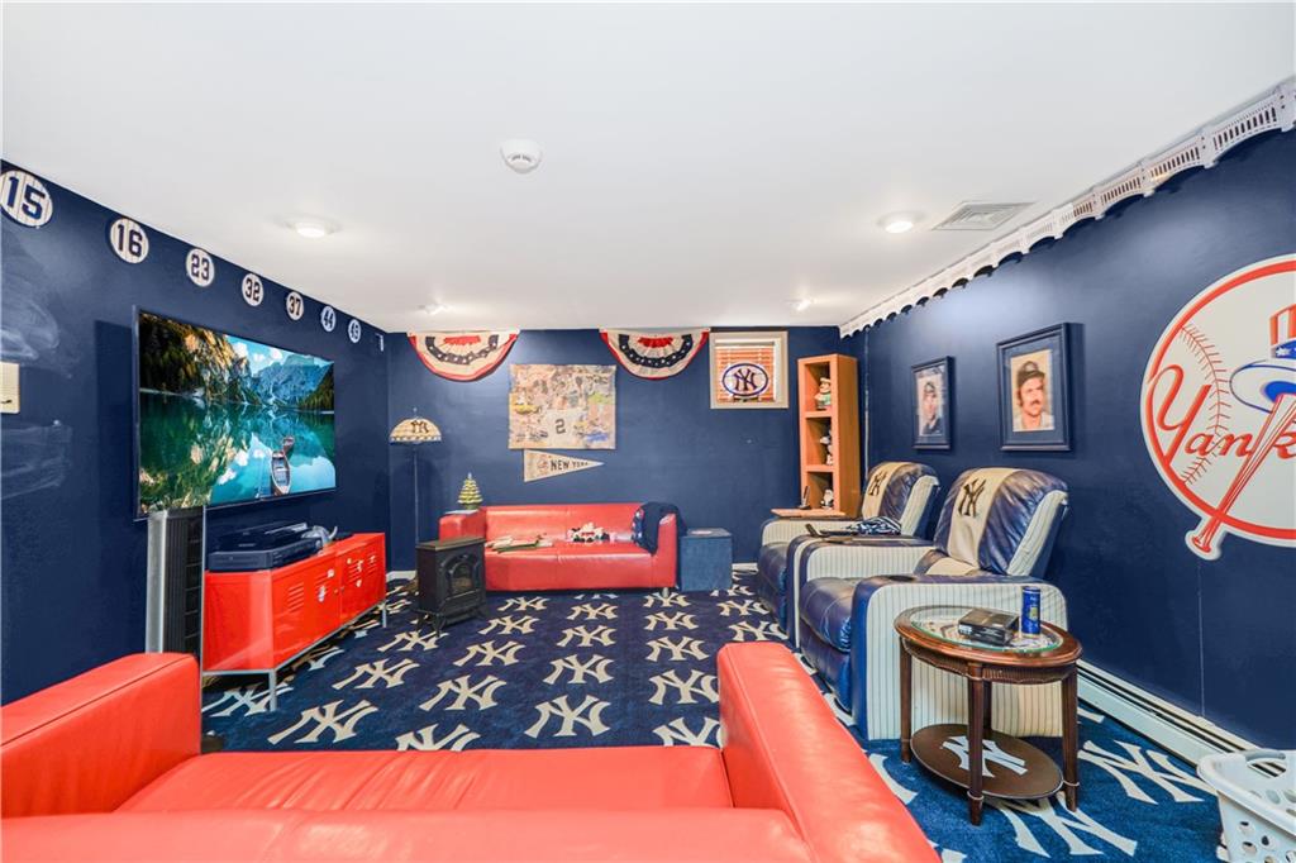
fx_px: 576
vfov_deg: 73.7
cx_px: 648
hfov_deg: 96.8
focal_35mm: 16
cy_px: 432
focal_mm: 16
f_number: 4
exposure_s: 1/2.5
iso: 50
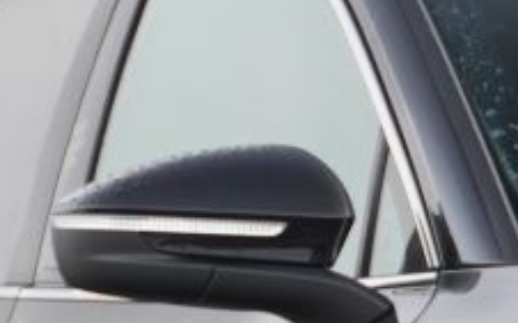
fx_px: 5638
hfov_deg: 5.2
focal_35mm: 400
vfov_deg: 3.3
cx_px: 1054
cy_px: 481
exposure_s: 1/160
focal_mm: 37
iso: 320
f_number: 5.6
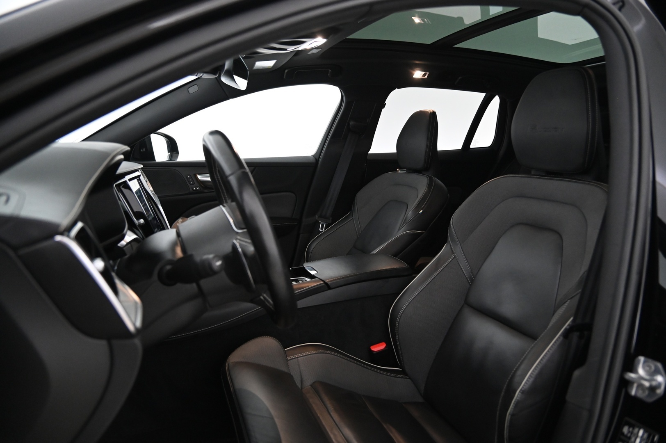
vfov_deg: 53.1
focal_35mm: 24
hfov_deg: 73.8
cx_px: 333
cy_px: 222
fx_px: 444
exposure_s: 1/60
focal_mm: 24
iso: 5600
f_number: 4
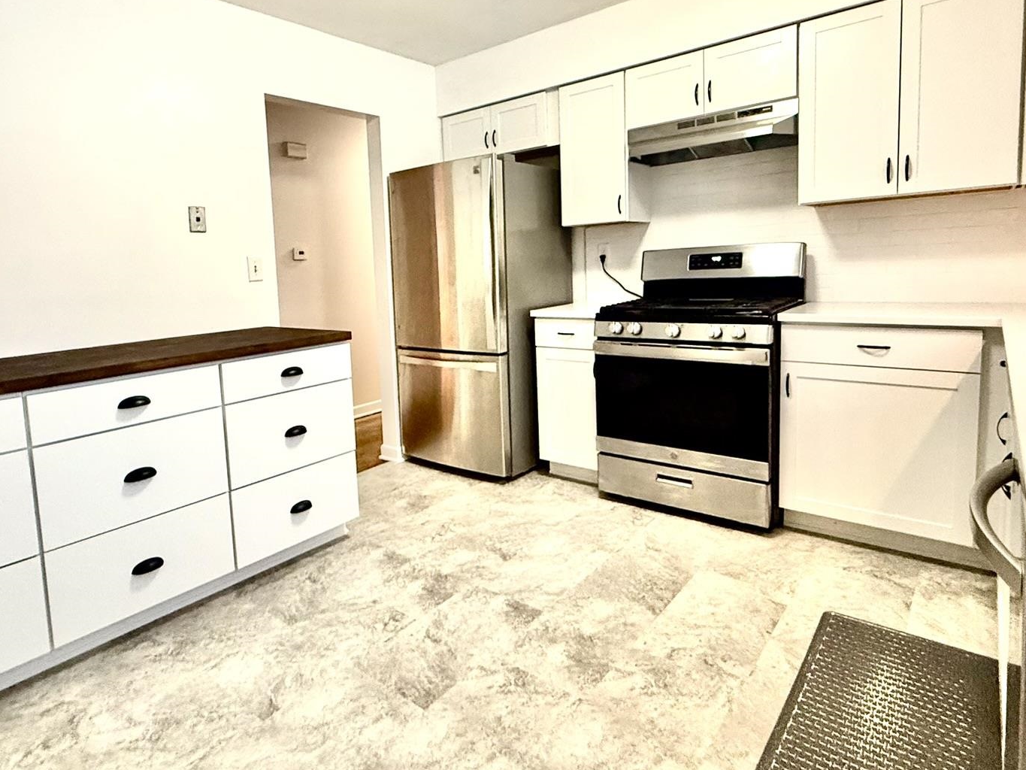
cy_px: 327
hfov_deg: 78.2
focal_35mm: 21
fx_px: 622
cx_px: 419
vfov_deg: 63.1
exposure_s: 1/60
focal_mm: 2.22
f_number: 2.2
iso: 500
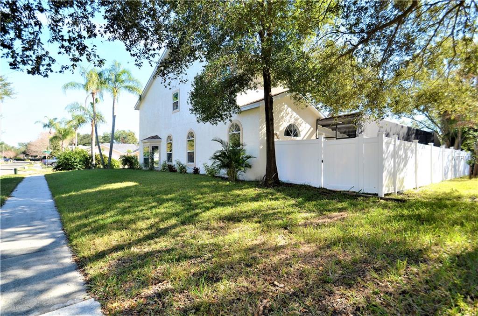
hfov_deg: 90.2
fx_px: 238
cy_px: 158
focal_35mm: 18
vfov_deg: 67.1
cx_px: 239
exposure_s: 1/160
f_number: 5
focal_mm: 12
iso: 100
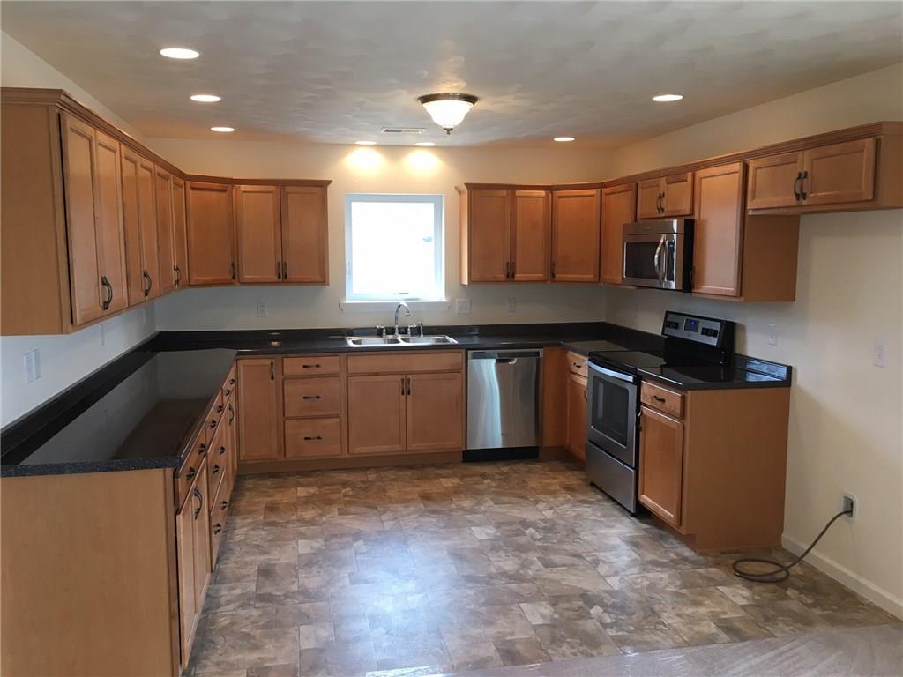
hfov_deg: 61.7
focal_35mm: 29
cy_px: 338
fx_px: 756
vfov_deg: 48.2
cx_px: 452
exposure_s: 1/30
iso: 25
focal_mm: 4.15
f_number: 2.2
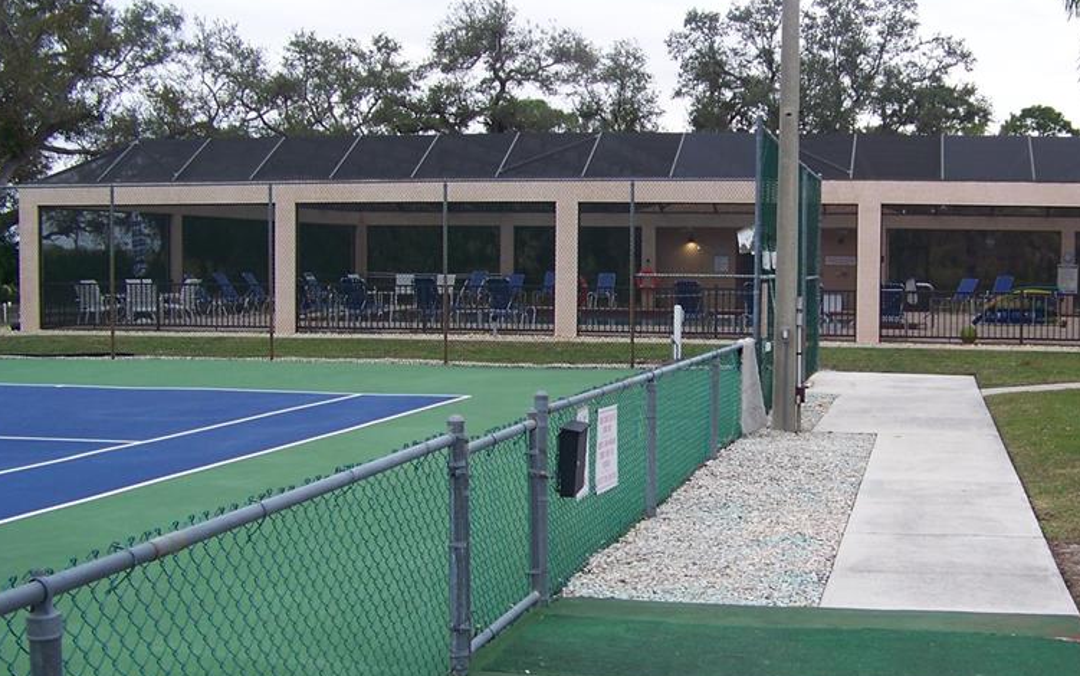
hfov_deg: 38.4
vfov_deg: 24.9
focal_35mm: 52
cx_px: 720
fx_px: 1531
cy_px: 348
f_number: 2.8
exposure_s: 1/80
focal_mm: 5.85
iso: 64
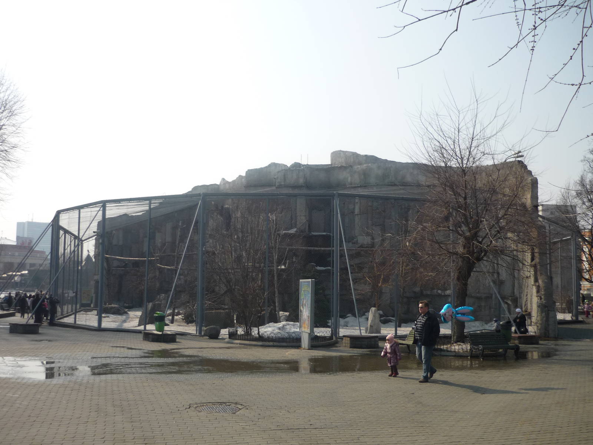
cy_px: 222
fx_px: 565
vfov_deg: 42.9
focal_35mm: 33
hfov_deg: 55.4
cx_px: 296
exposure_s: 1/200
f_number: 8
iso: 100
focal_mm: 5.5
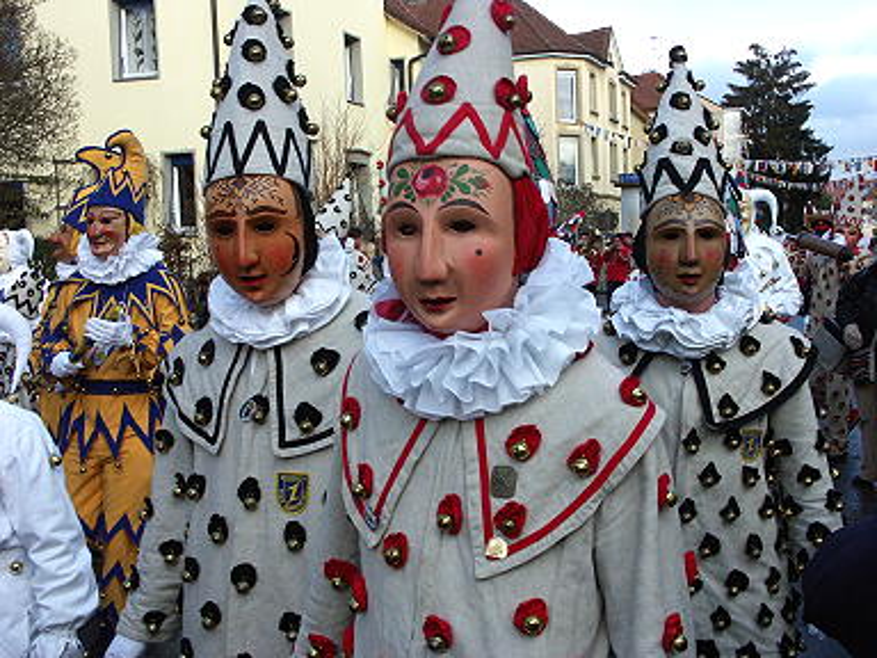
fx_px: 1039
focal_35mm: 41
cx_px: 438
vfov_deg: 35.1
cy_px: 329
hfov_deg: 45.8
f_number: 6.3
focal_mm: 10.77
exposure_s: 1/200
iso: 100
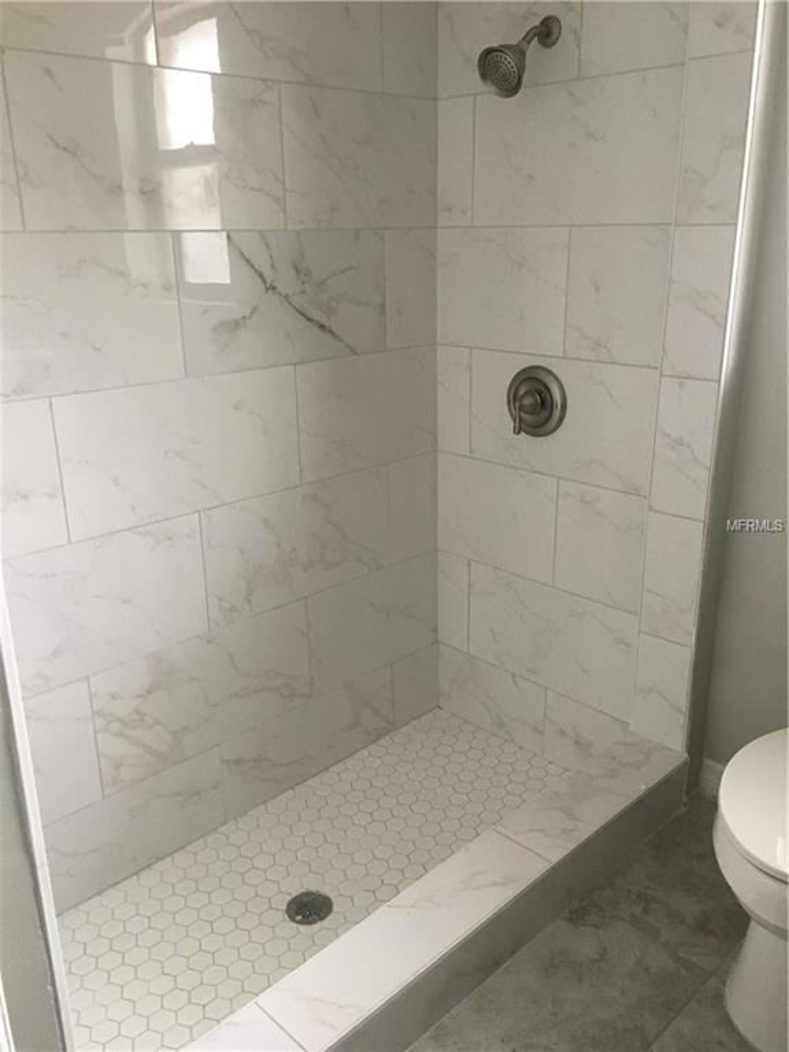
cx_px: 394
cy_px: 526
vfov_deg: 61.7
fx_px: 881
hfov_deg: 48.2
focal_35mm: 29
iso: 125
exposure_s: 1/30
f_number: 2.2
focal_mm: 4.15
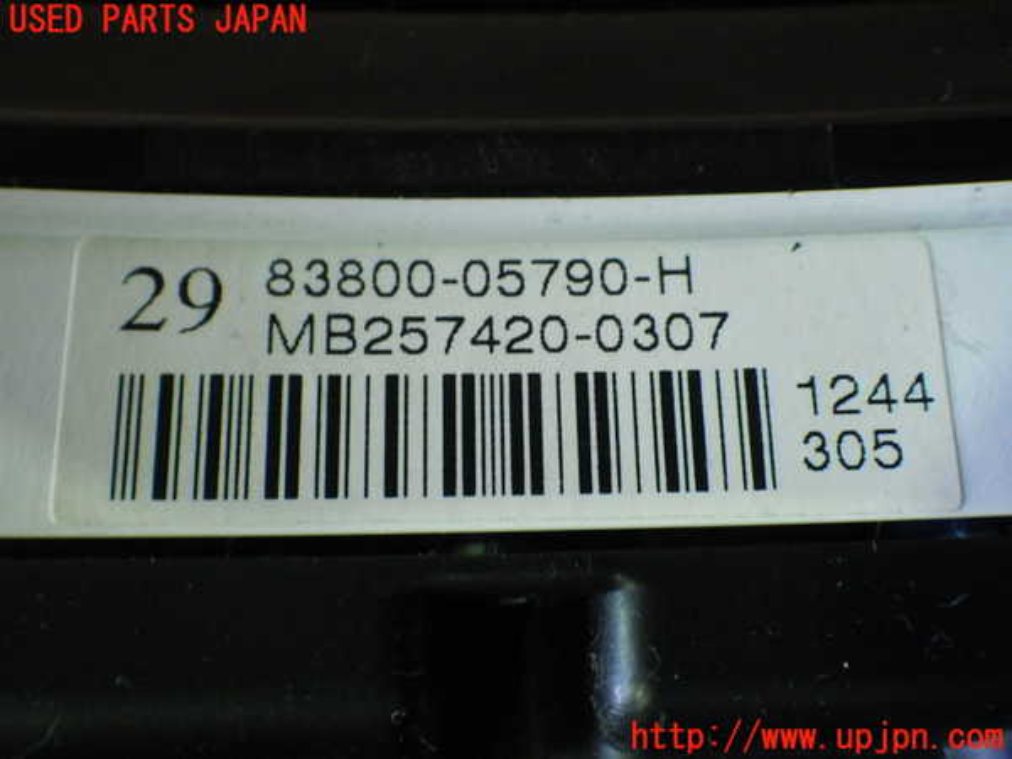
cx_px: 506
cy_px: 380
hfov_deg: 58.4
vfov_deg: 45.4
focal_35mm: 31
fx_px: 906
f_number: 2.3
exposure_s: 1/45
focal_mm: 5.5
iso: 1600
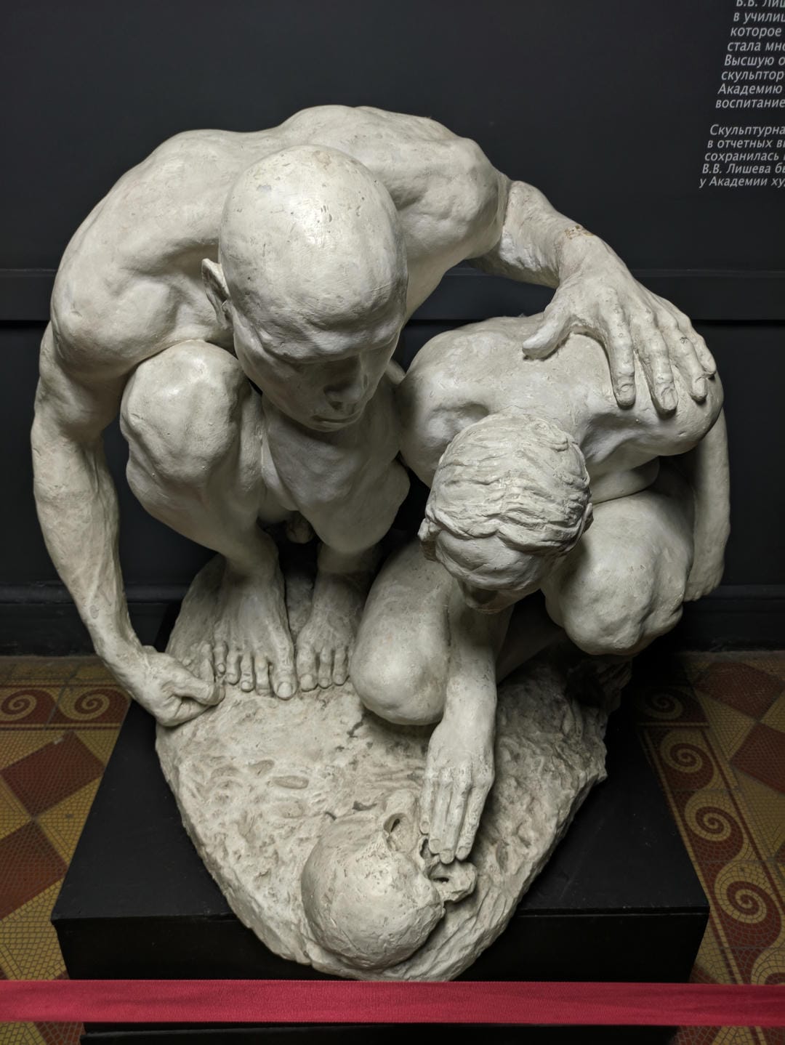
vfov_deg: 69.4
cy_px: 522
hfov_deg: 54.9
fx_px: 755
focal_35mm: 25
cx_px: 392
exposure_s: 1/33.3
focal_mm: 5.43
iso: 452
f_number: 1.89
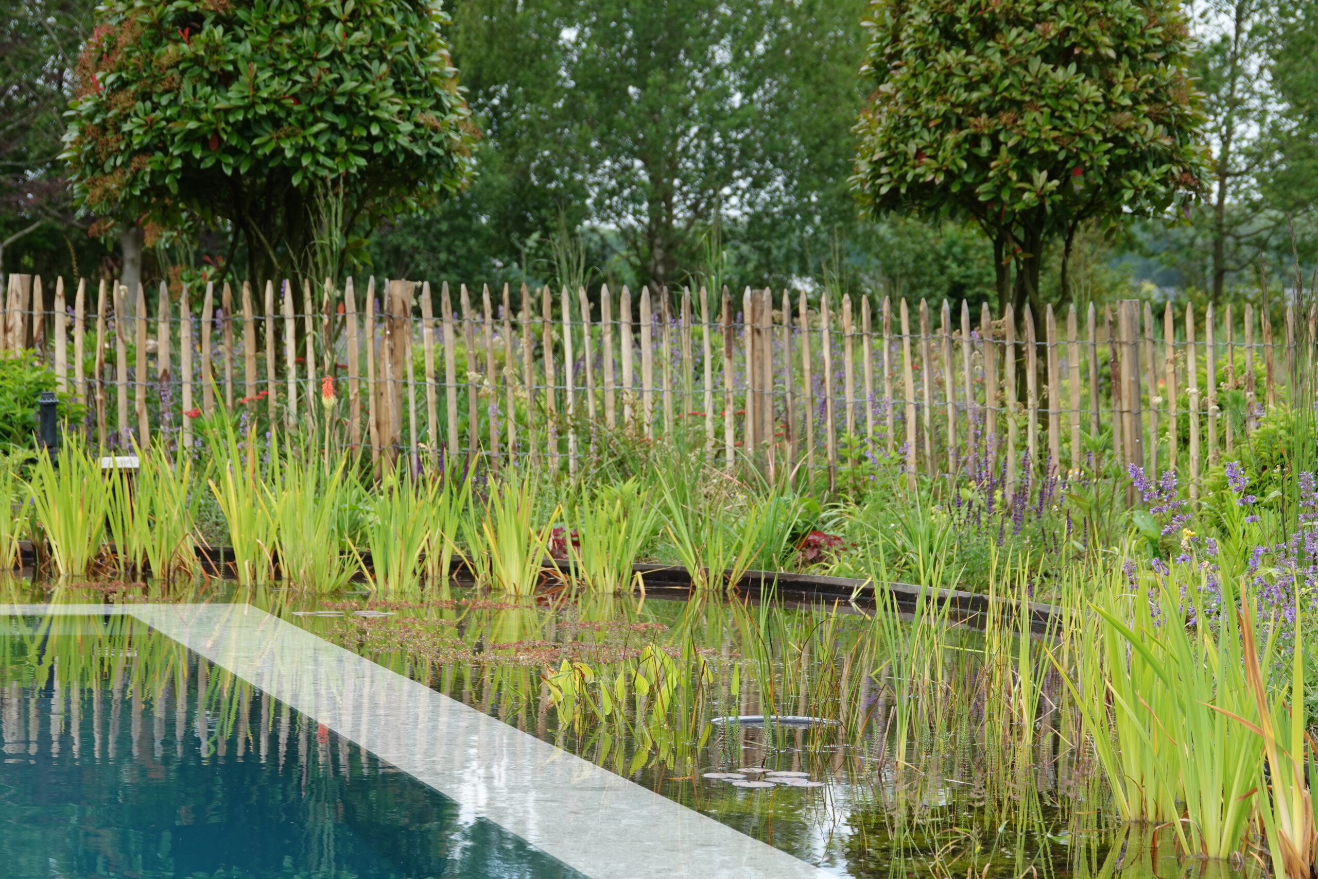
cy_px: 440
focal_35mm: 119
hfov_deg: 17.2
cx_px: 659
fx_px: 4357
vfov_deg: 11.5
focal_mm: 43.48
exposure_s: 1/200
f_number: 4
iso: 100
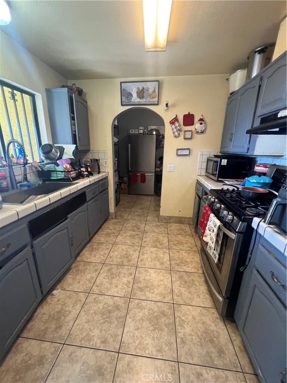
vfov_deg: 106.2
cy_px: 192
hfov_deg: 89.9
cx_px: 144
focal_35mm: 13
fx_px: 144
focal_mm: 1.57
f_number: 1.8
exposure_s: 1/60
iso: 320
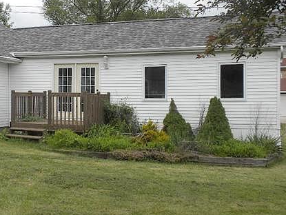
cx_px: 76
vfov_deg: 25.7
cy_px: 91
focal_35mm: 57
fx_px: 471
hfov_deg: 33.2
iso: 64
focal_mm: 6.6
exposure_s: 1/79
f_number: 10
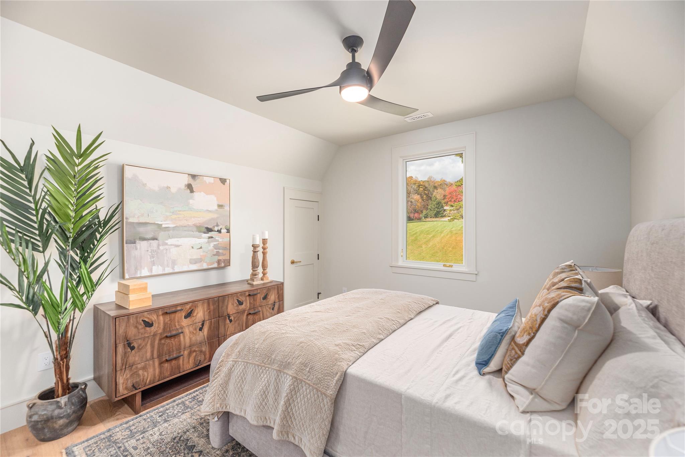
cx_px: 342
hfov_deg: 104.2
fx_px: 266
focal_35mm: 14
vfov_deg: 81.3
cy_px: 228
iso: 320
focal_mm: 14
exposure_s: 1/100
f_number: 7.1
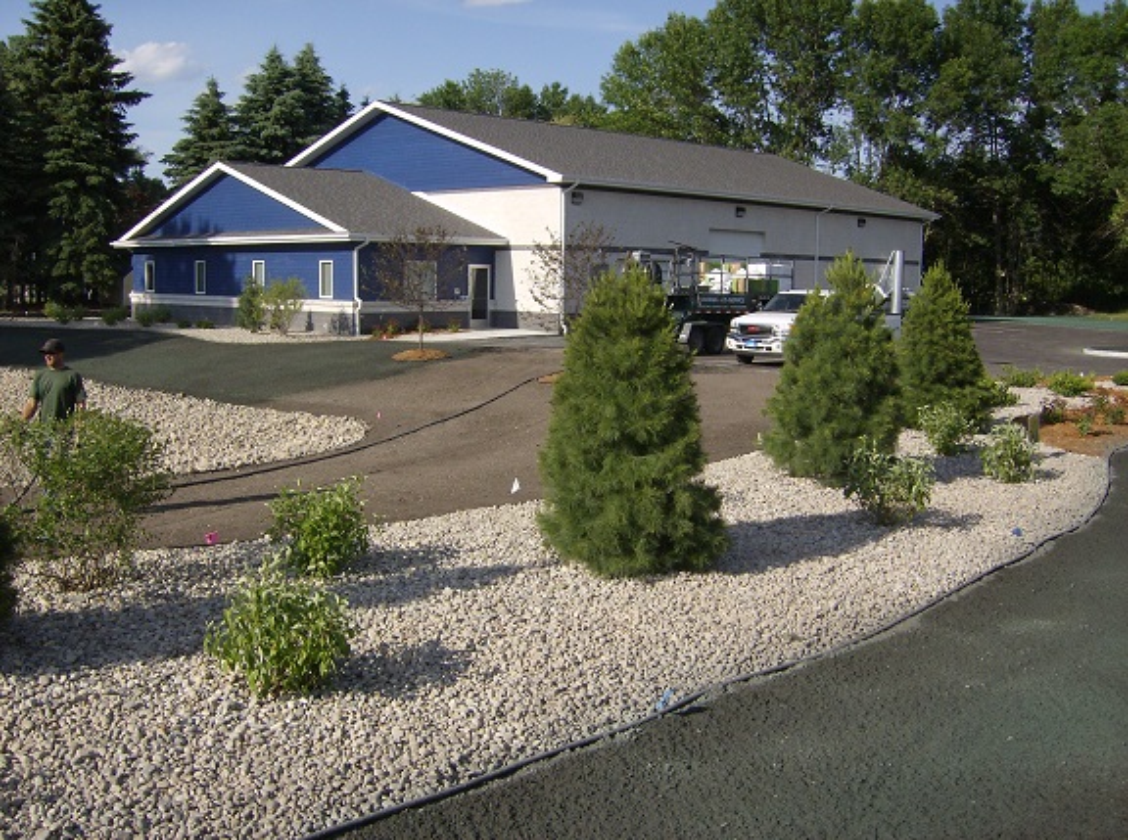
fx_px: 1170
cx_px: 564
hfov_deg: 51.5
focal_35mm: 36
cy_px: 420
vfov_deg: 39.5
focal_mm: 6
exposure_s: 1/817
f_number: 4.7
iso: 100
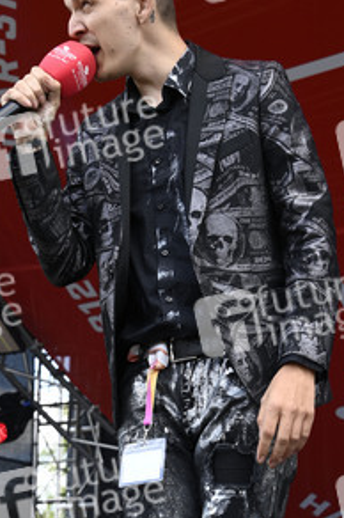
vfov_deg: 21.9
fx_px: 1336
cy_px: 227
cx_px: 124
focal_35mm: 93
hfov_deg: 14.7
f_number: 7.1
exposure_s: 1/320
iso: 800
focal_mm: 68
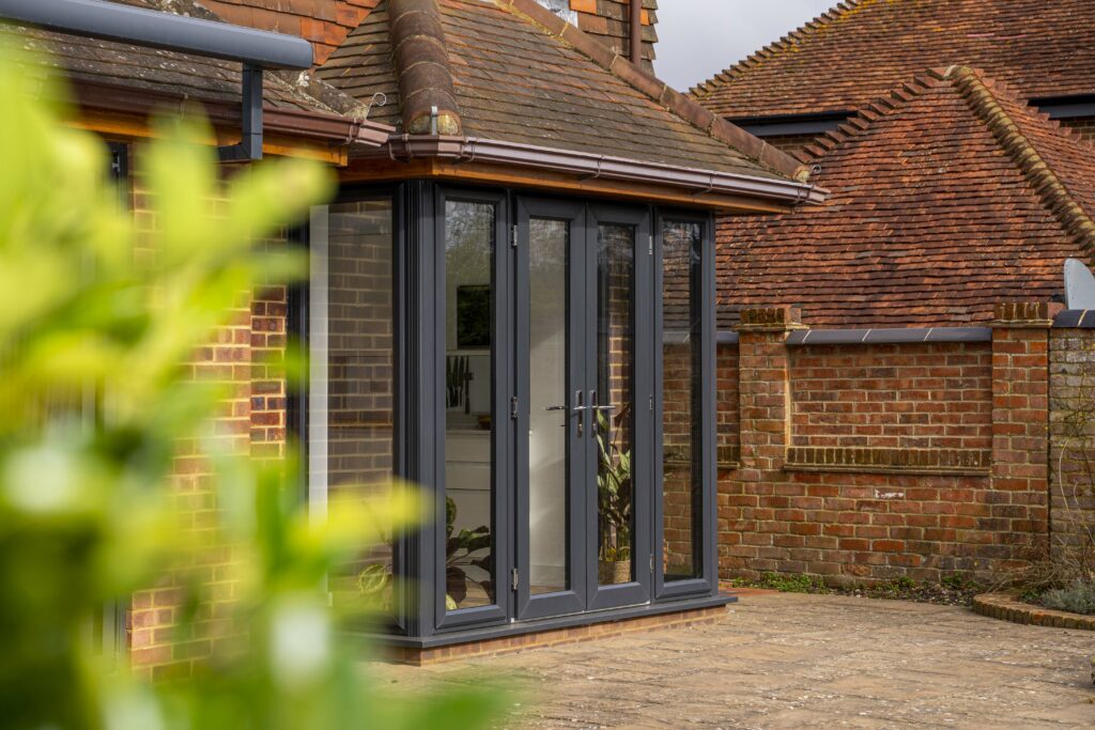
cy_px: 365
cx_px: 548
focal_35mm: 75
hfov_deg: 27.0
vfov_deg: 18.2
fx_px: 2281
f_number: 7.1
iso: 100
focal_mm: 75
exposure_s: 1/250
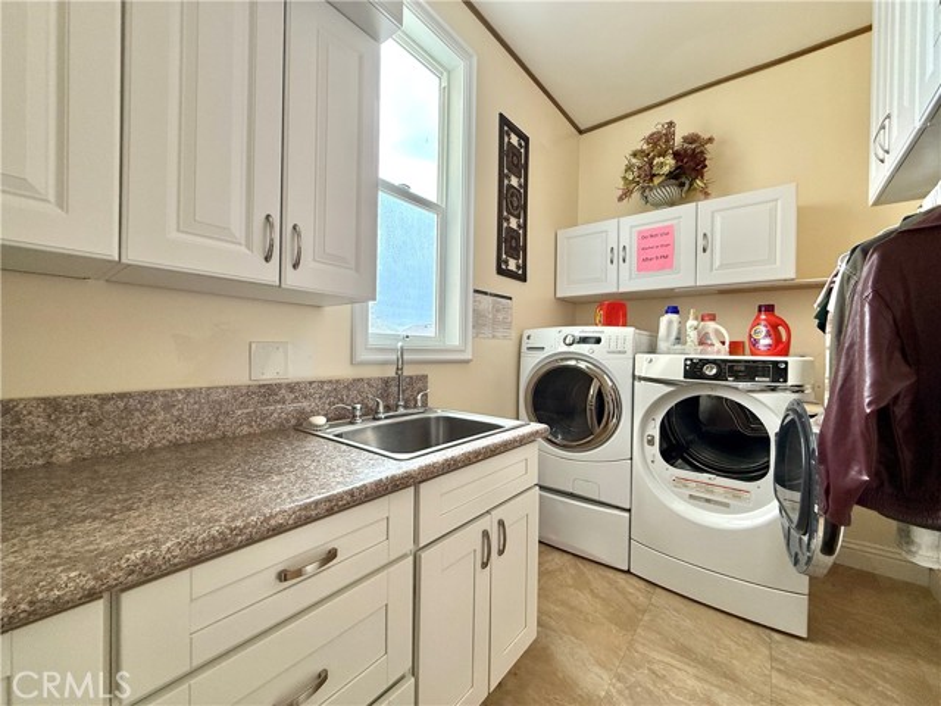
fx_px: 381
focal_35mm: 14
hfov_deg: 102.1
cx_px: 470
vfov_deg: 85.7
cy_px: 353
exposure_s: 1/120
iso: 200
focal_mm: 2.22
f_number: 2.2
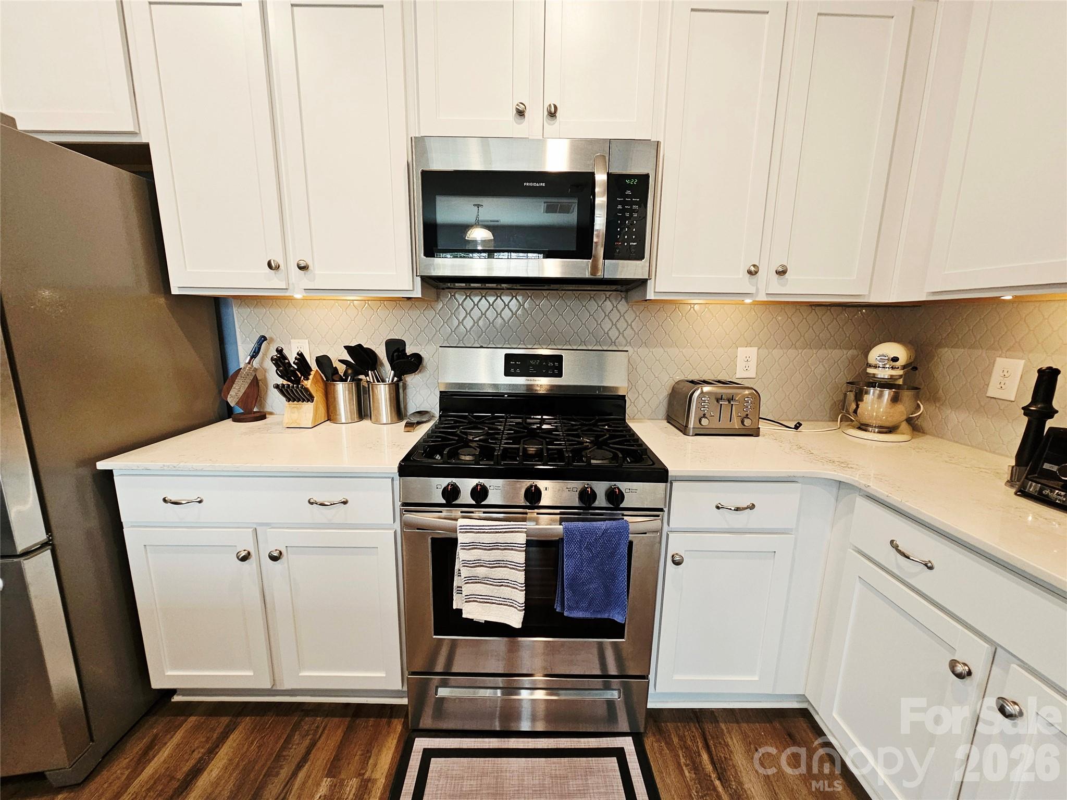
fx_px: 401
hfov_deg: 106.2
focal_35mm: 13
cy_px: 400
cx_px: 534
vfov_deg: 89.9
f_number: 2.2
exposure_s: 1/60.2
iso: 250
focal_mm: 2.2
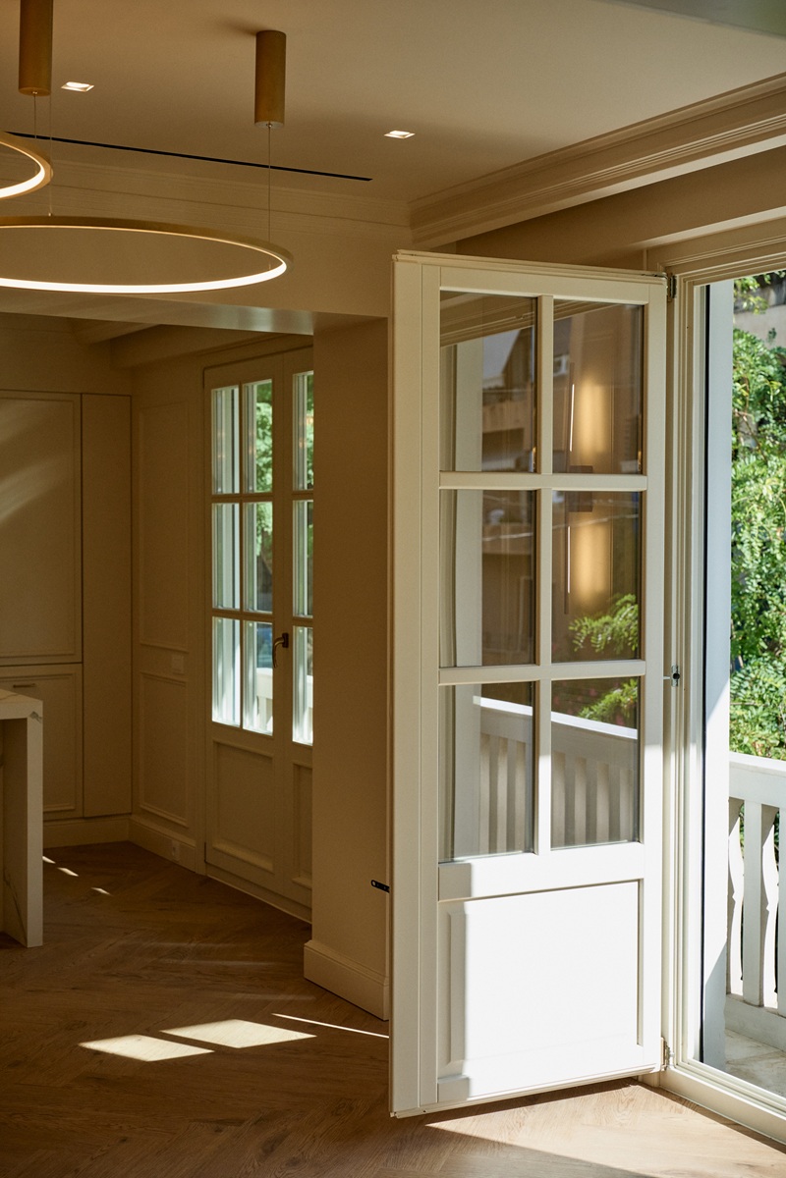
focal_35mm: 50
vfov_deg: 39.6
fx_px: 1637
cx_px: 393
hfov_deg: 27.0
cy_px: 589
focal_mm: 50
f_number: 4
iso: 640
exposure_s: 1/1250
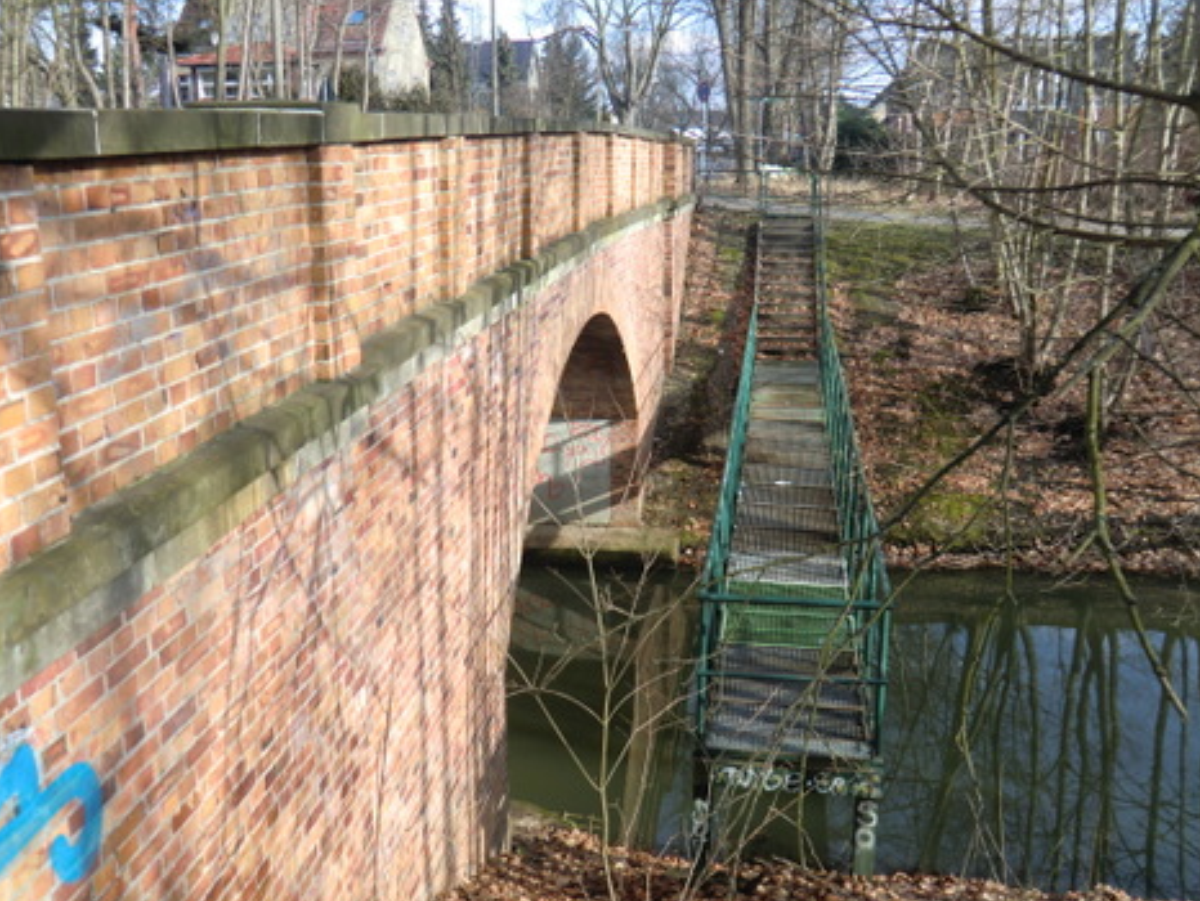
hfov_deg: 52.6
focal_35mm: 35
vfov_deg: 40.7
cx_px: 590
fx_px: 1214
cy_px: 453
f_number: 3.6
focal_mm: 6.1
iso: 64
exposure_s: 1/125
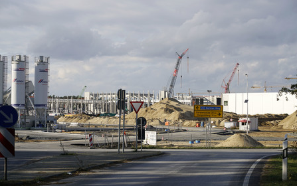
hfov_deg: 26.8
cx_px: 149
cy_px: 90
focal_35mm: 77
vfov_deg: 17.0
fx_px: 624
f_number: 8
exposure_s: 1/400
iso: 100
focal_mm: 75
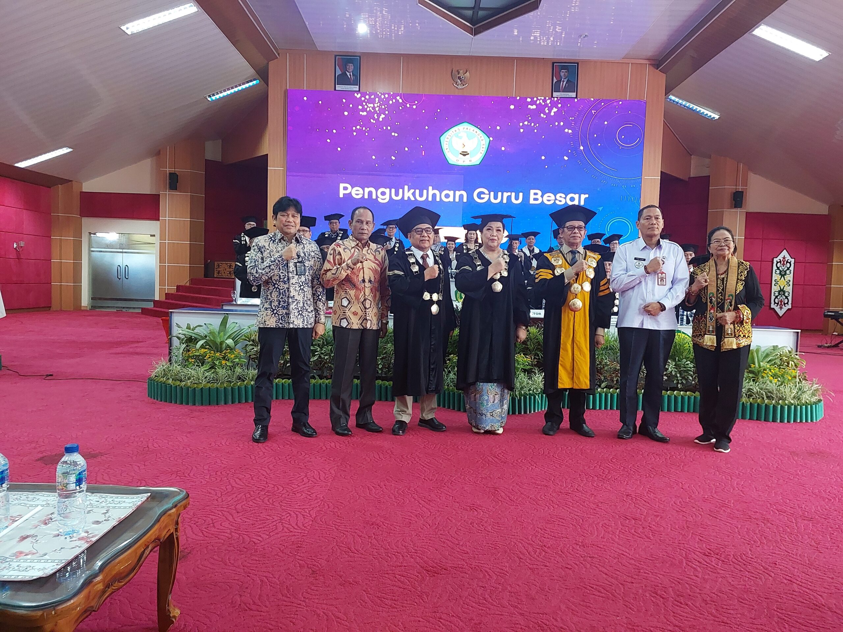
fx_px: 560
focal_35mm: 23
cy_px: 316
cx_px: 422
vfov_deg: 58.9
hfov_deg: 73.9
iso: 640
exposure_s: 1/50
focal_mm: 5.06
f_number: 1.8
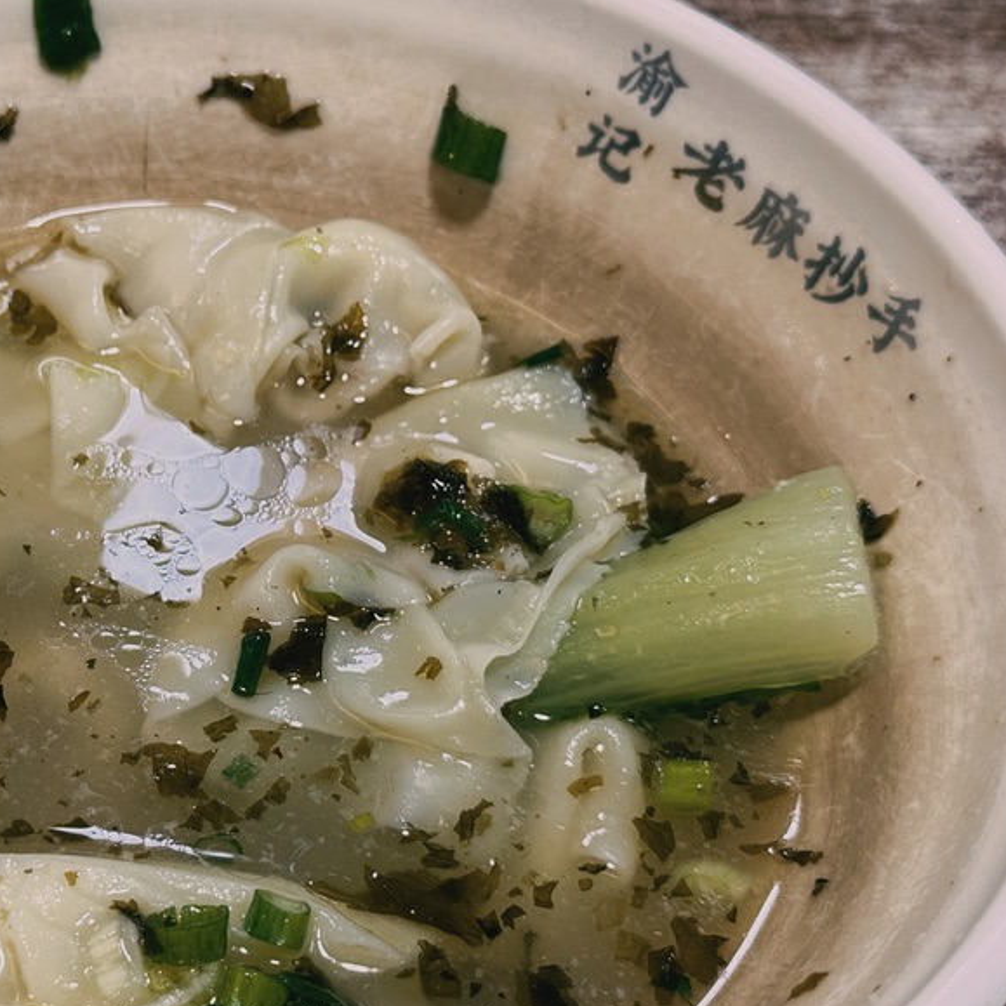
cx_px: 189
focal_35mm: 75
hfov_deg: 22.7
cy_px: 598
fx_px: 2466
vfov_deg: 23.0
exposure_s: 1/50
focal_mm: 6.76
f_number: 1.78
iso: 160
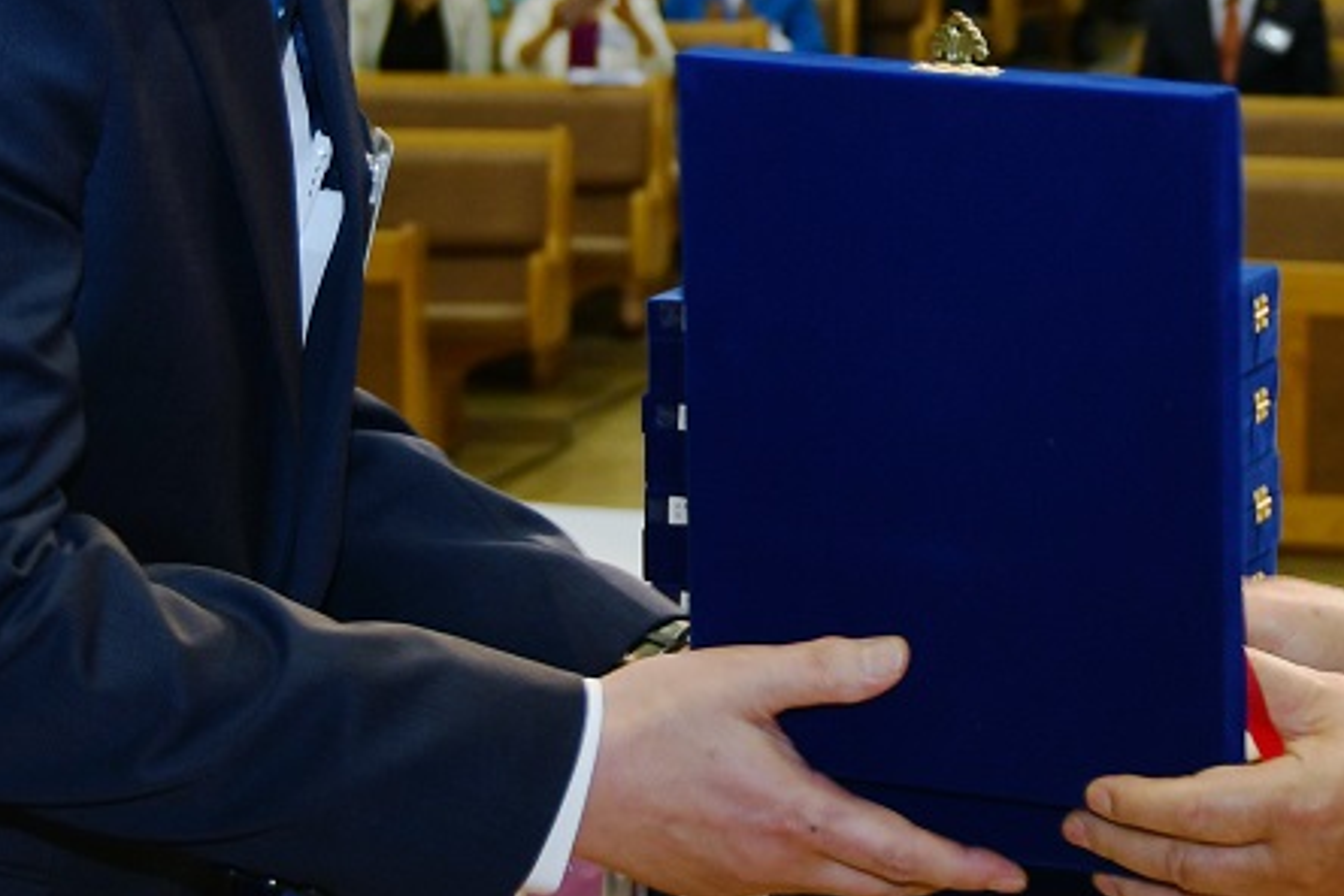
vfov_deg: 8.3
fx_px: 6143
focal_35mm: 165
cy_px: -18
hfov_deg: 12.4
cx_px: 1102
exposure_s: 1/60
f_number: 4.2
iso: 200
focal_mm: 35
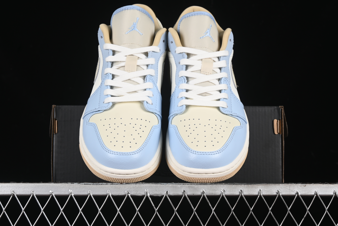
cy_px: 113
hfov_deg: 27.0
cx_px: 169
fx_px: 704
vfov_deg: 18.2
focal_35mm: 75
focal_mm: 50
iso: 160
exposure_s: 1/80
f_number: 8
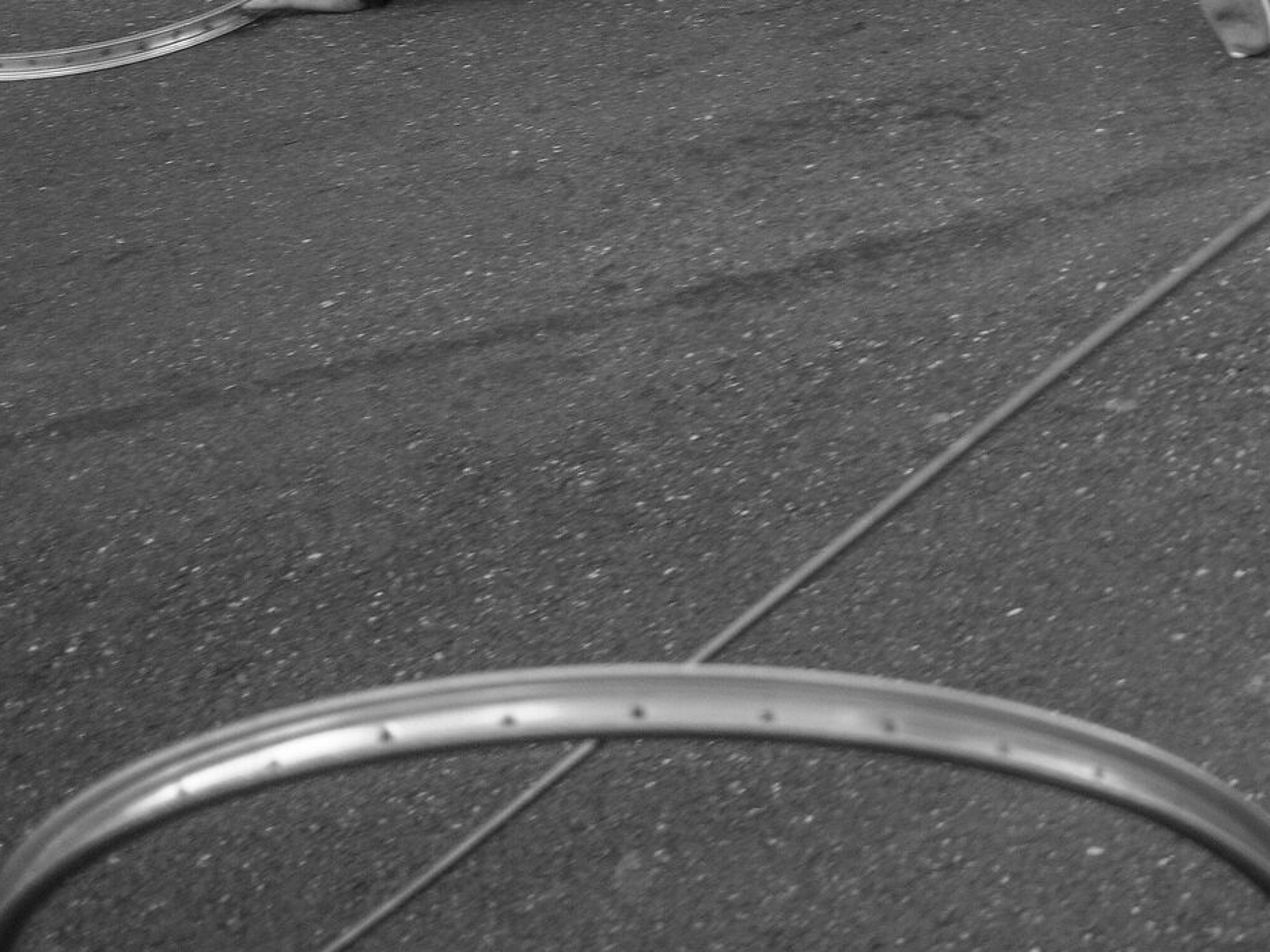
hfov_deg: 23.0
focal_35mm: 77
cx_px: 1567
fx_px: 2825
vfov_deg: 18.3
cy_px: -159
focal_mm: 15
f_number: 1.8
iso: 800
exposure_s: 1/1000
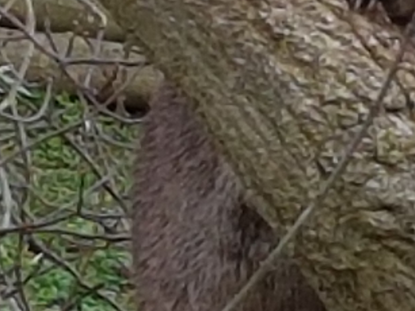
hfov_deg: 26.9
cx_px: 422
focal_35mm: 68
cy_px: -33
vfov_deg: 20.6
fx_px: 815
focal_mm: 4.2
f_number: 1.7
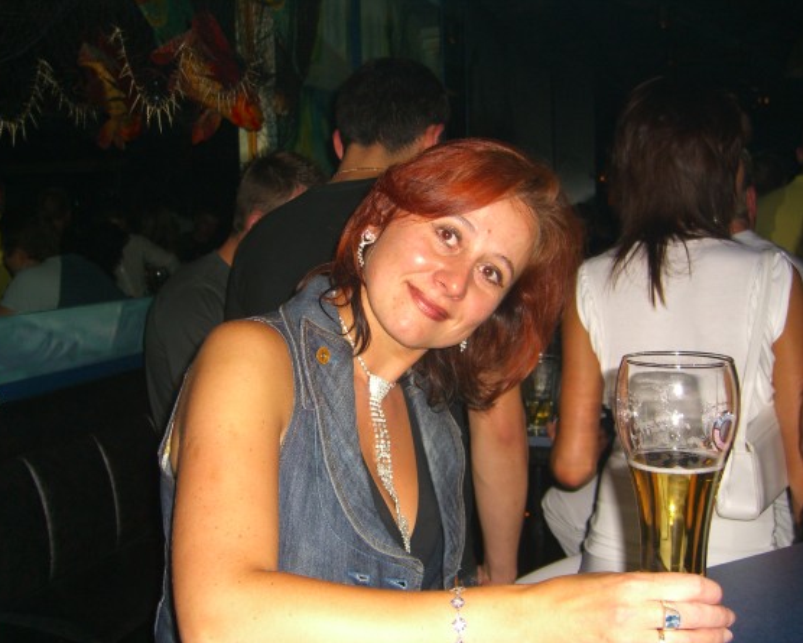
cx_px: 371
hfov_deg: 45.8
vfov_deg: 37.3
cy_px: 322
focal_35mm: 40
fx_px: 951
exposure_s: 1/60
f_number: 2.8
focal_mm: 7.9
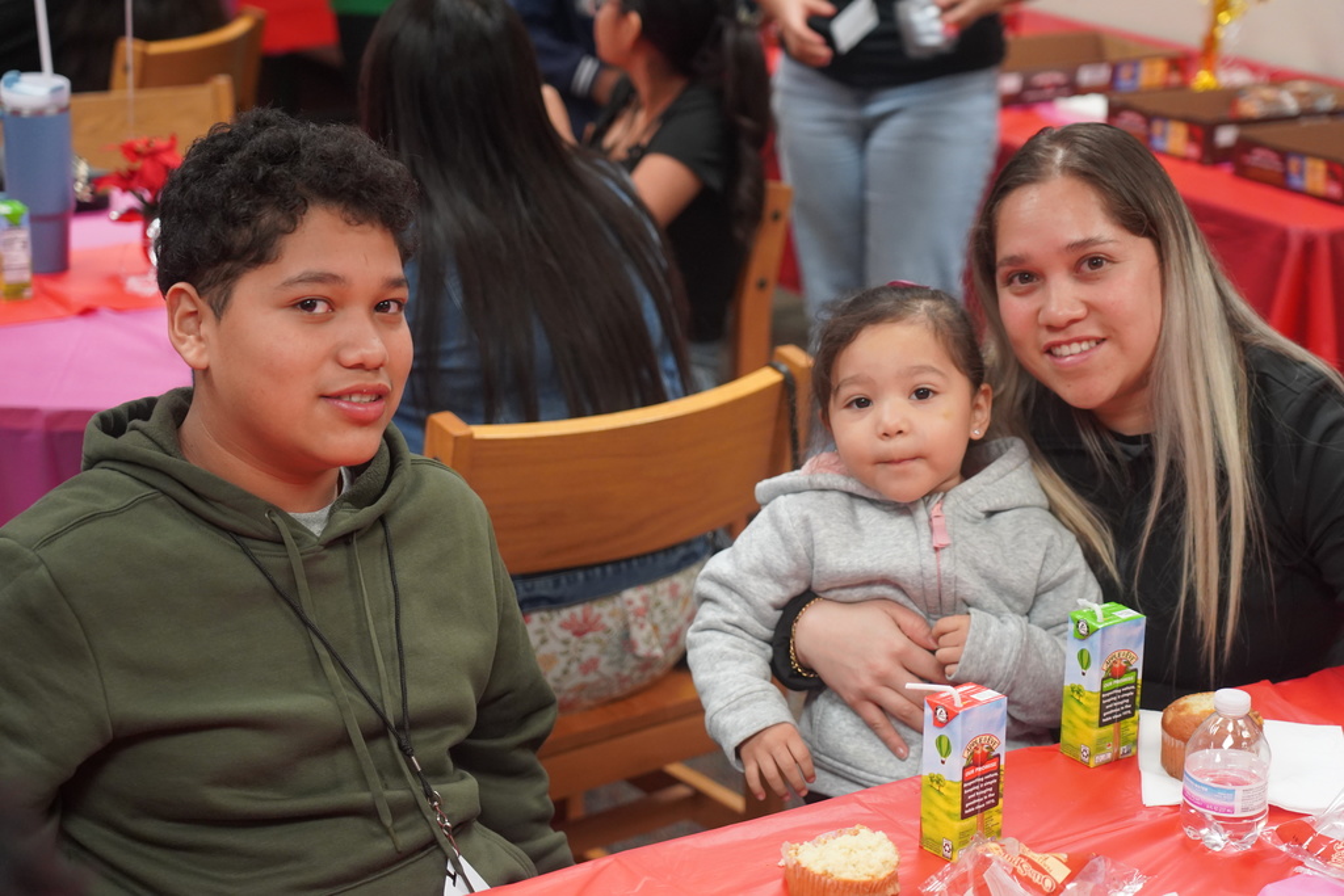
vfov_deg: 18.7
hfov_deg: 27.7
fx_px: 2726
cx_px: 672
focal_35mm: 73
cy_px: 448
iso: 2500
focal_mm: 73
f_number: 4
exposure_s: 1/160
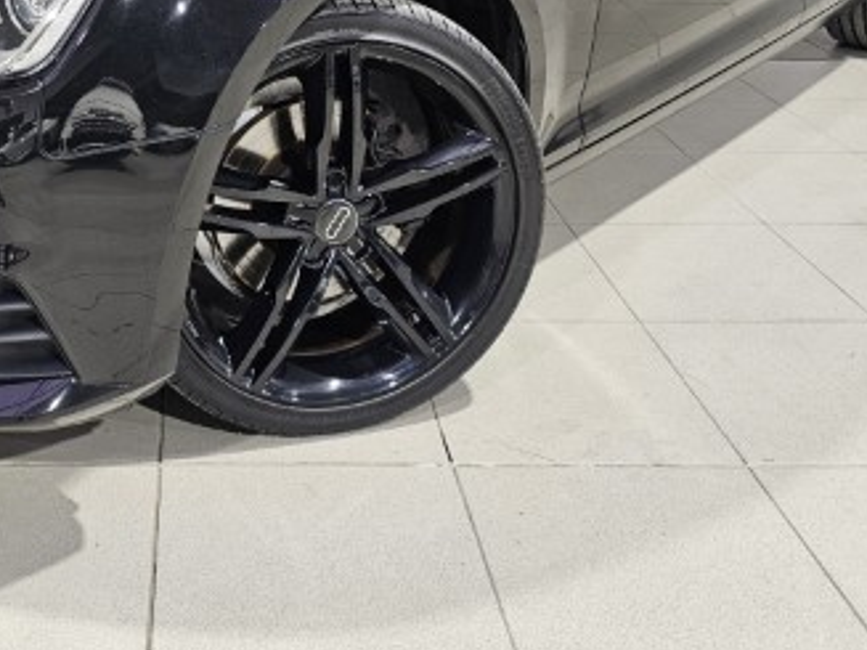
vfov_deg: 30.4
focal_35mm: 45
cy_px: 32
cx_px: 202
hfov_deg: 40.7
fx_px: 1127
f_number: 1.7
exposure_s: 1/100
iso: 250
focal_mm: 6.3
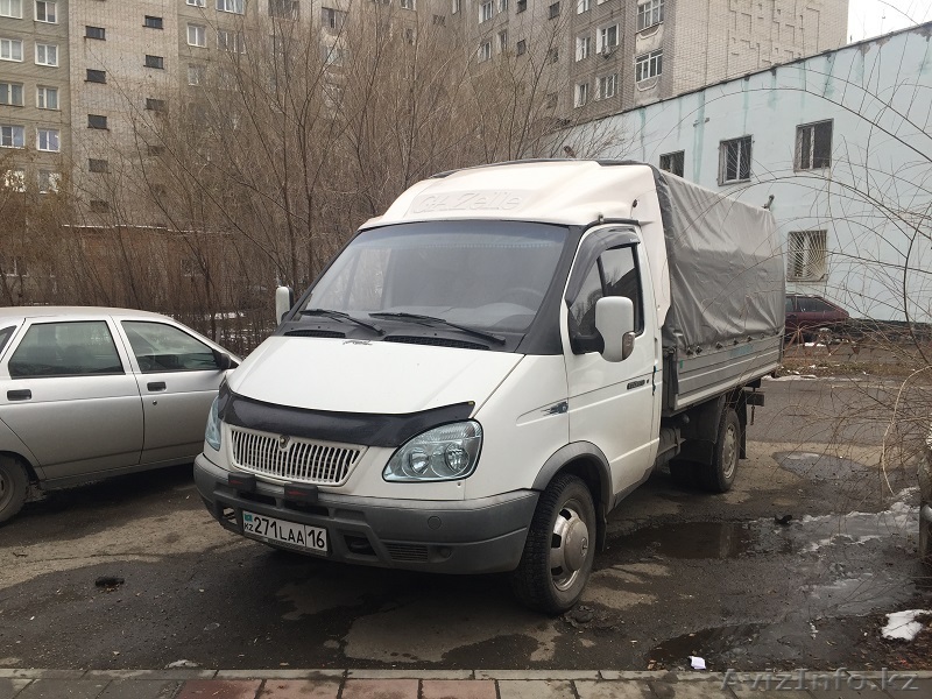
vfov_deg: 48.2
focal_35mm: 29
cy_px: 350
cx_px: 466
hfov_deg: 61.7
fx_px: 781
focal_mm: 4.15
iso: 32
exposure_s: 1/148
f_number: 2.2
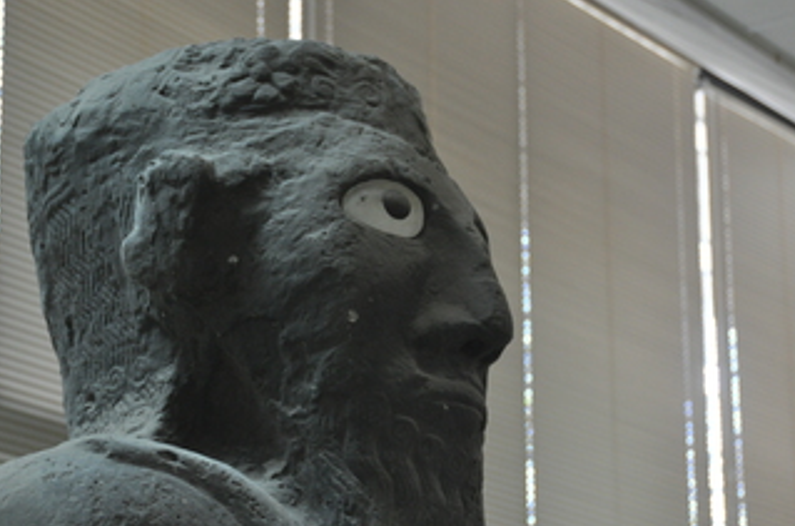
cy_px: 294
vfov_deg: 11.7
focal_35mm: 116
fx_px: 2555
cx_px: 384
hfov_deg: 17.7
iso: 800
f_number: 4.8
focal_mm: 56
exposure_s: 1/60
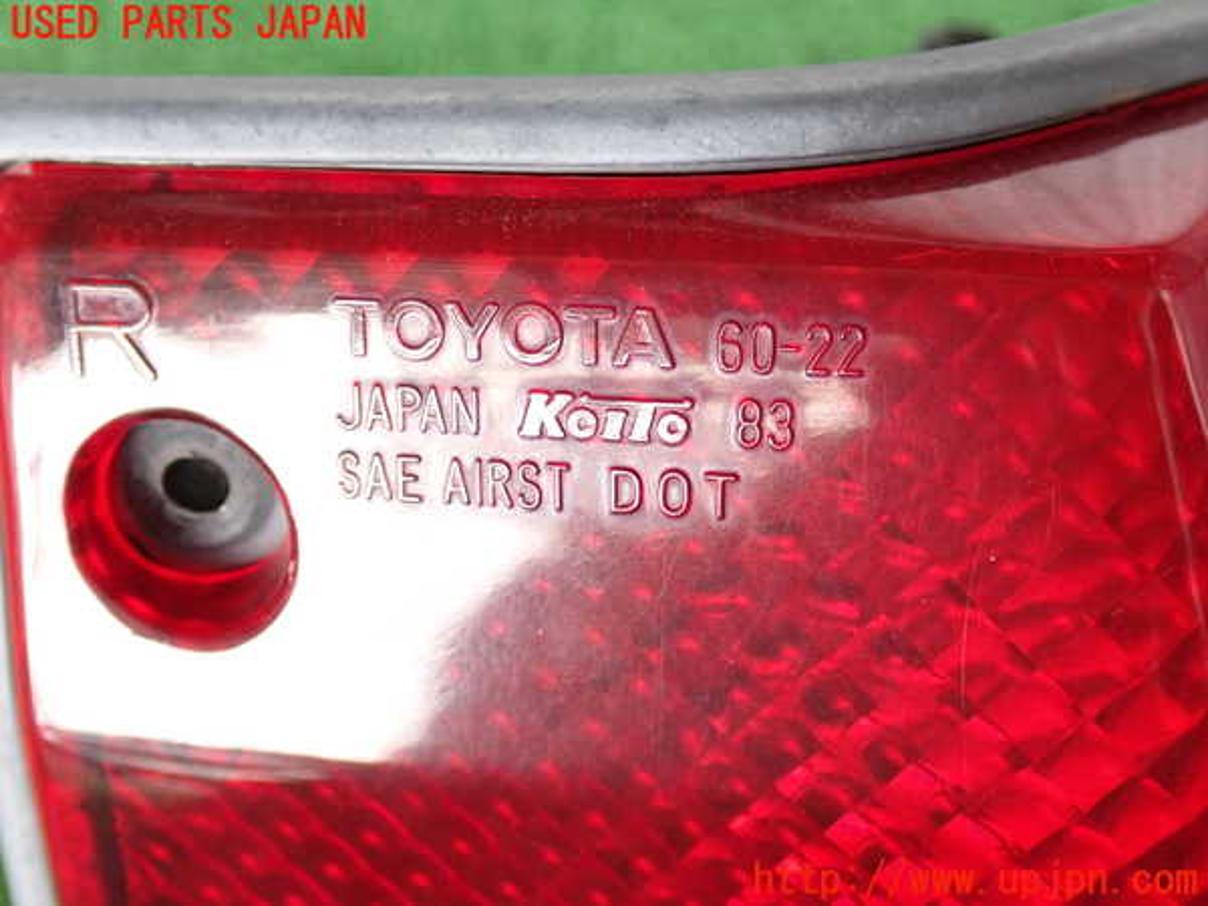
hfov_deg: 42.9
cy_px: 453
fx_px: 1535
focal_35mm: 44
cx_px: 604
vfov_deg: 32.9
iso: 320
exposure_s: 1/40
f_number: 2.9
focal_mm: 7.84
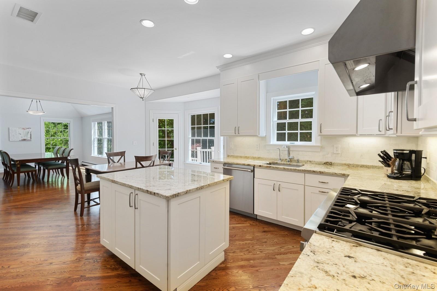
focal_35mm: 16
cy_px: 146
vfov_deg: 73.7
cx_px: 218
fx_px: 194
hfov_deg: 96.7
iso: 250
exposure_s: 1/6
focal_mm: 16
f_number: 8
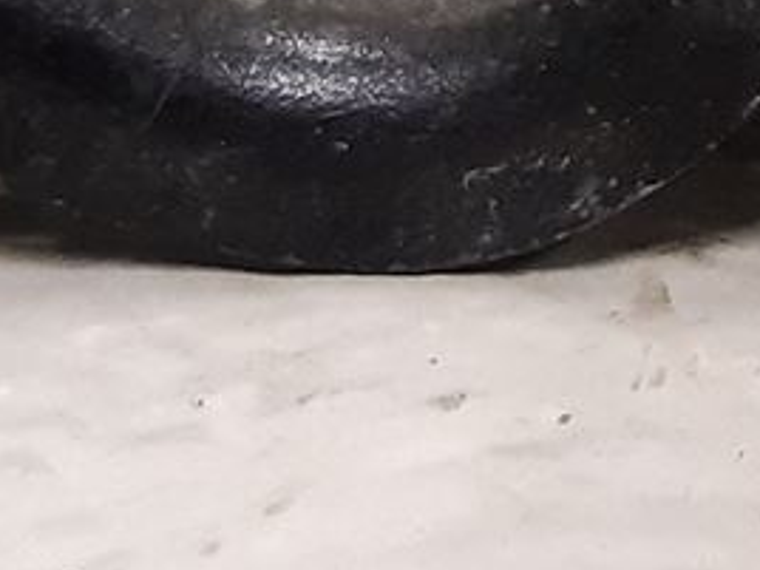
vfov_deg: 7.4
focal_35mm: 199
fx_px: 4369
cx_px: 1287
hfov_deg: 9.5
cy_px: -150
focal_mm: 3.93
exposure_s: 1/50
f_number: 1.7
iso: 250
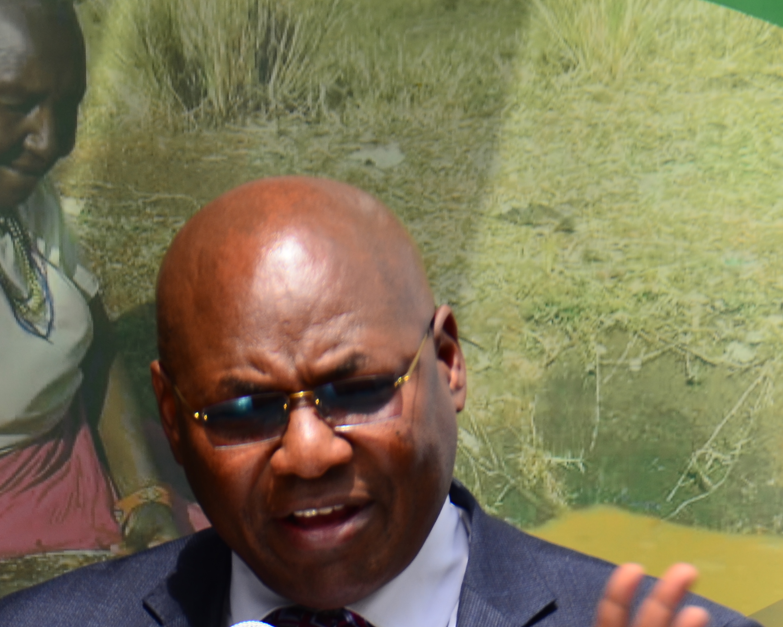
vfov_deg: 1.7
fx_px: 20812
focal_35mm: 898
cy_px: 647
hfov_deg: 2.2
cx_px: 318
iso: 100
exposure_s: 1/250
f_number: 5.6
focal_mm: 250
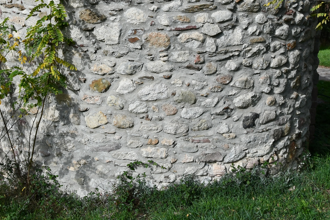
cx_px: 151
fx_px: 522
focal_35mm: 57
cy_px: -11
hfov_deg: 35.0
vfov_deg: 22.7
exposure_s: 1/640
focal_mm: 18
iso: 500
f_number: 13
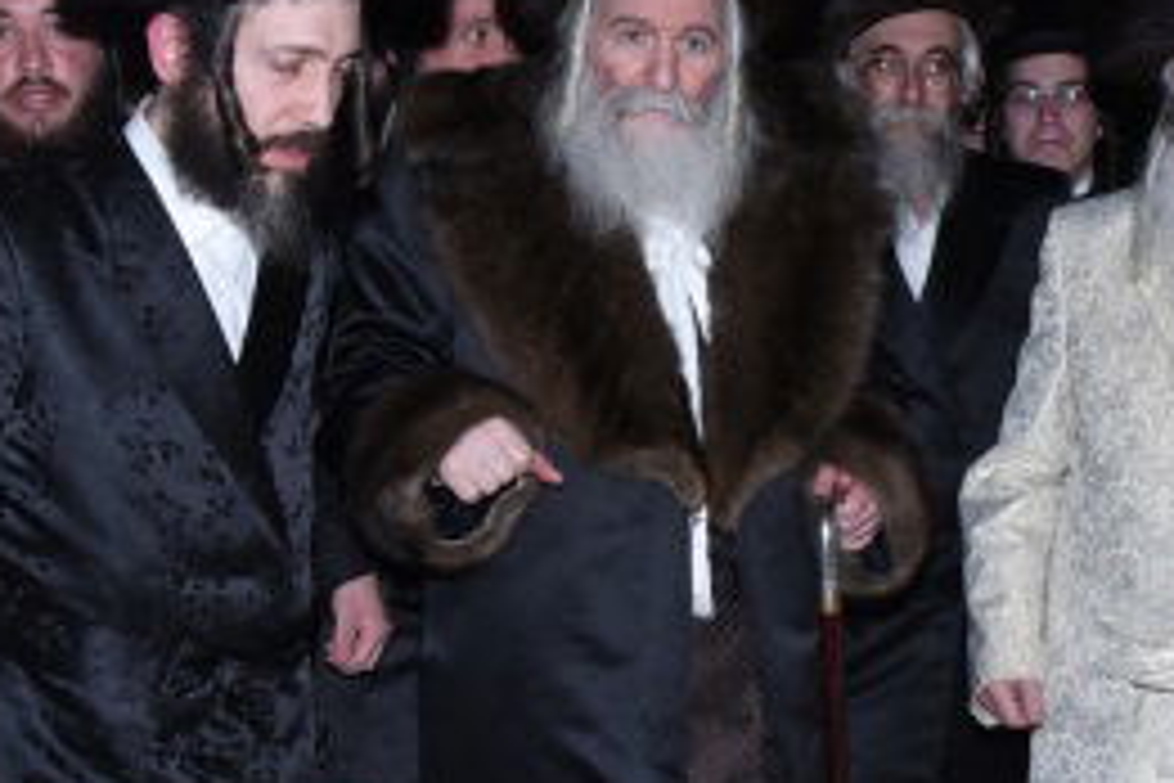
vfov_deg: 14.5
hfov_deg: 21.5
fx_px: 3065
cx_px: 886
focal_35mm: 94
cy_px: 578
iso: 1250
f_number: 5.6
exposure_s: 1/125
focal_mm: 24
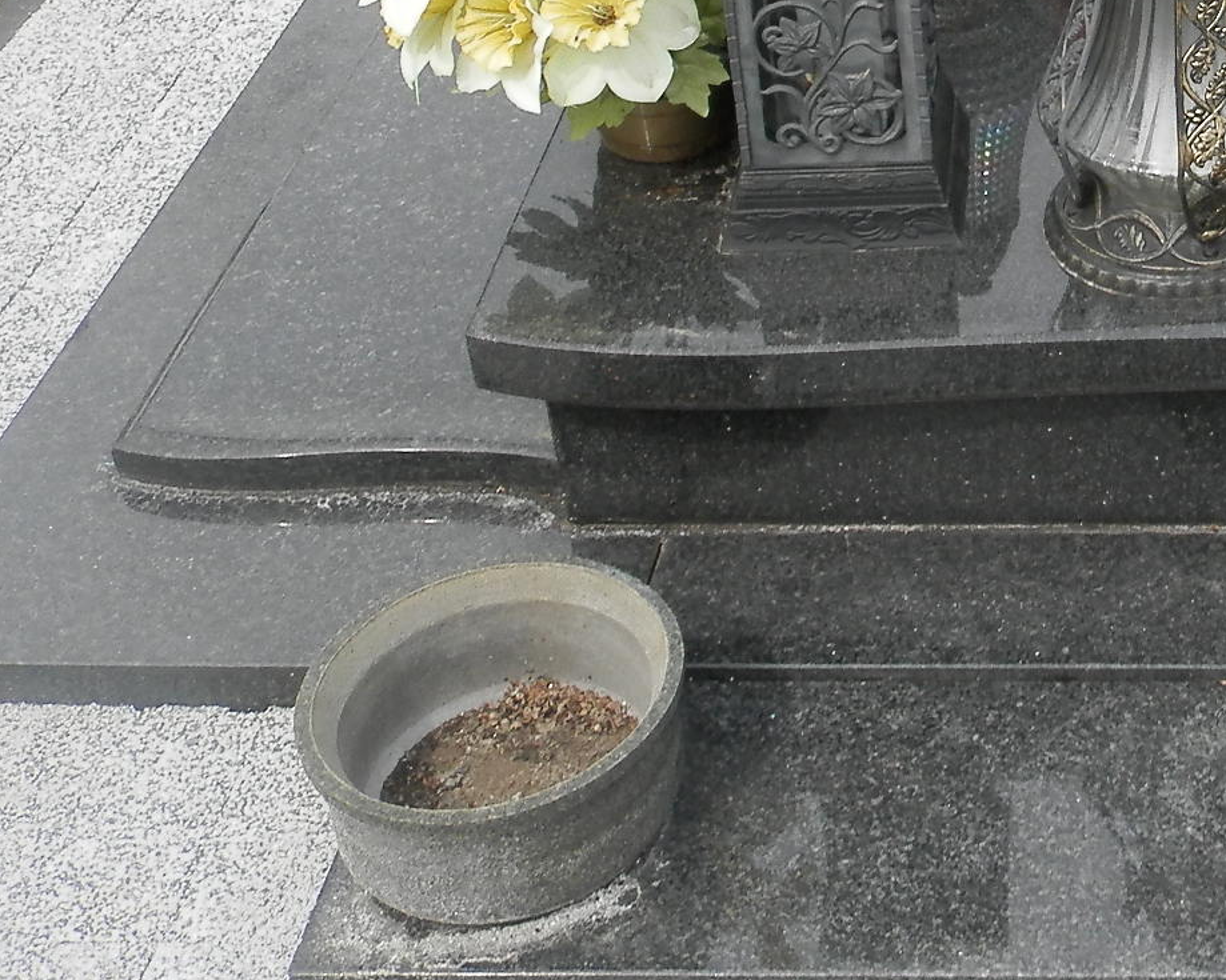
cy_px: 35
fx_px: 2467
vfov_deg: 21.8
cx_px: 1254
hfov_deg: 26.3
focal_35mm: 68
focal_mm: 4.5
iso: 80
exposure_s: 1/640
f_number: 3.1
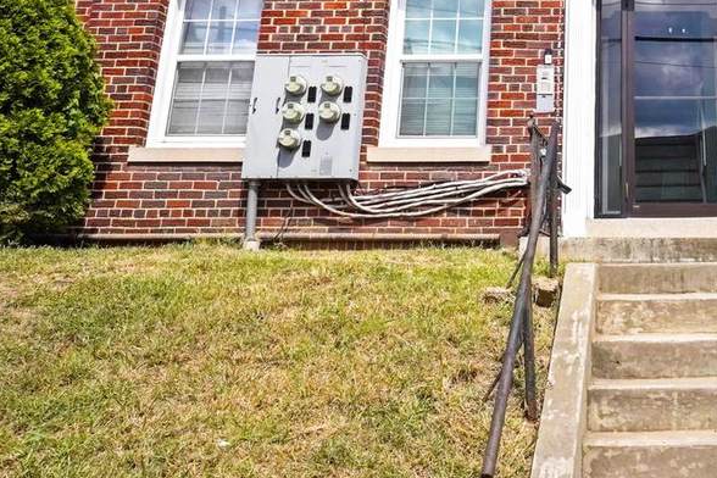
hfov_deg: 46.2
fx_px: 737
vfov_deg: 34.2
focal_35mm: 37
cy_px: 62
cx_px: 661
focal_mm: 17
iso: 1600
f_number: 8
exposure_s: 1/640
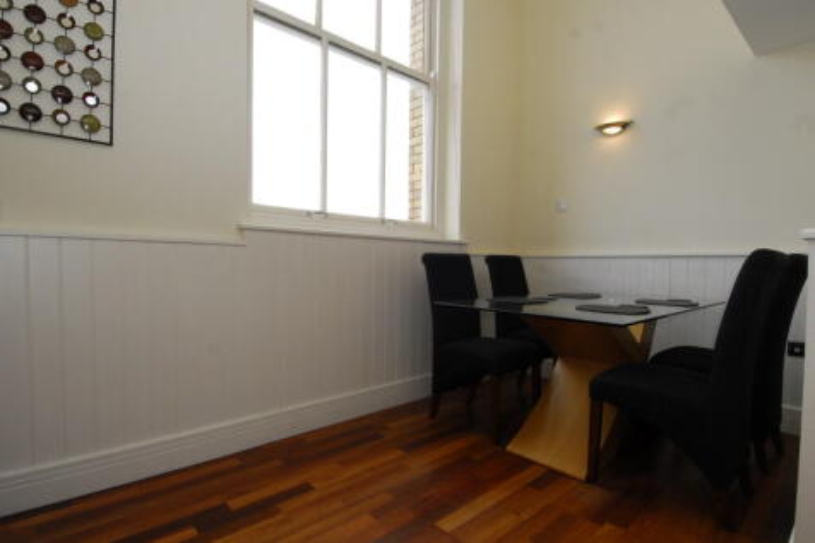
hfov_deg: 90.0
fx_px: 407
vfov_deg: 67.3
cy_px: 272
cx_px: 408
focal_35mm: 18
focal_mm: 12
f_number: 8
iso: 640
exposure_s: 1/250
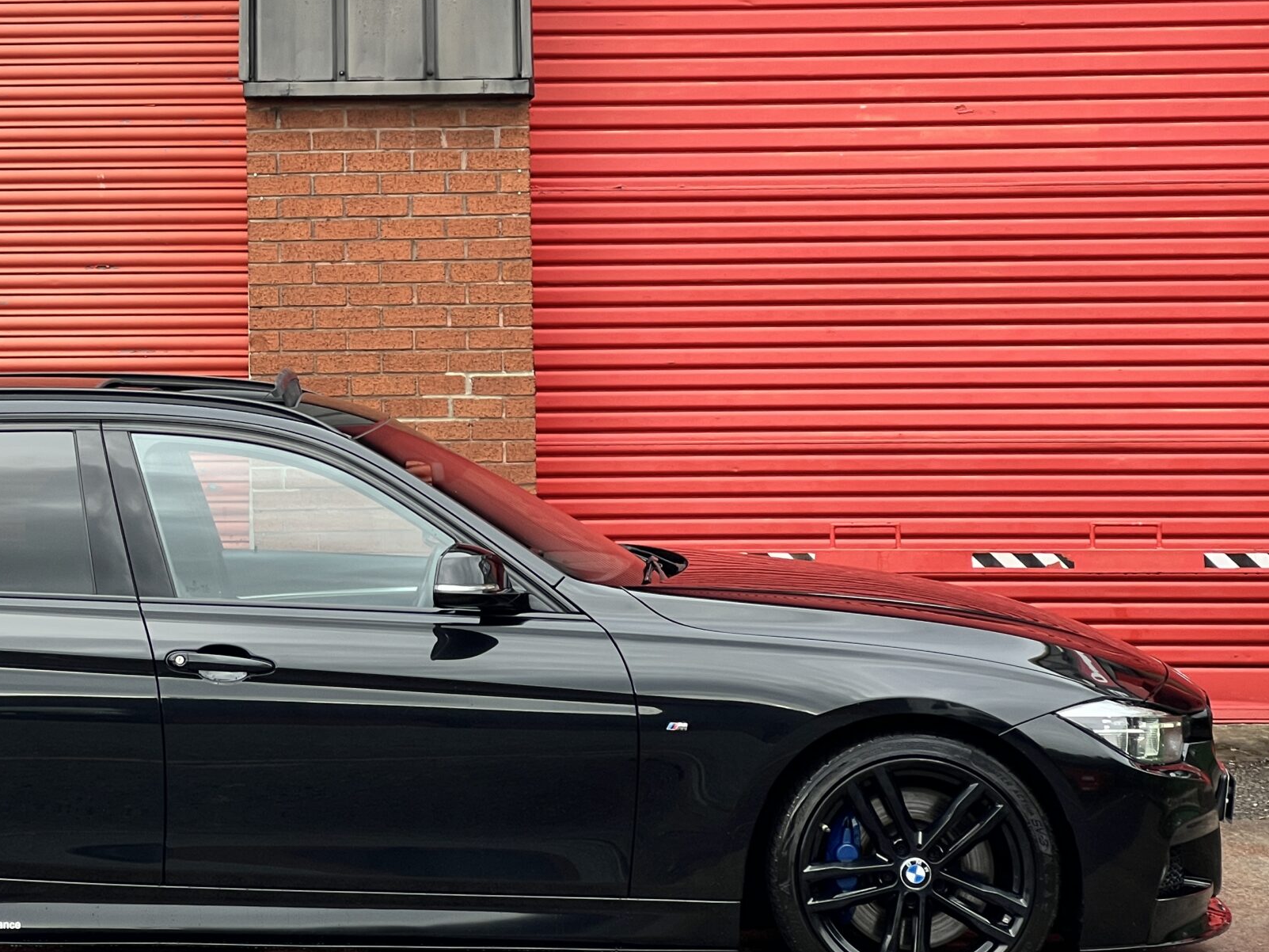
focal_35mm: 123
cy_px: 292
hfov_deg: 15.9
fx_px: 4509
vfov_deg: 12.0
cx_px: 261
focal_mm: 9
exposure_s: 1/117
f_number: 2.8
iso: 32
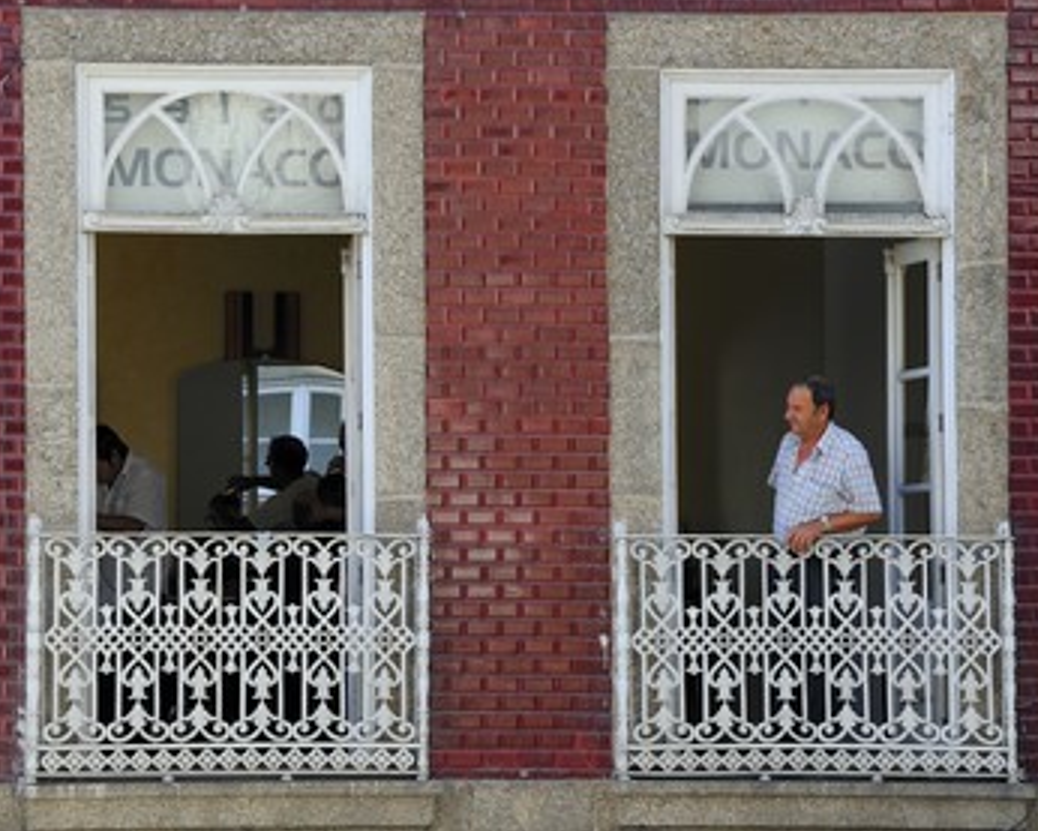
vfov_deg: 7.5
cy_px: 414
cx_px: 474
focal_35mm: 205
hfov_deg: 9.4
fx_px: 6300
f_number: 6.3
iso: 200
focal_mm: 180
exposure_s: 1/200
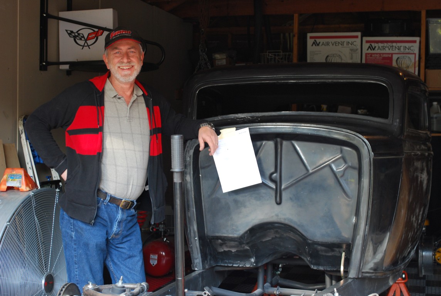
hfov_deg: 33.3
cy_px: 148
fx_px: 737
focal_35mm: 60
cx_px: 220
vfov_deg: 22.7
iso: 400
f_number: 5.3
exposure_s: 1/30
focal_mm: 40
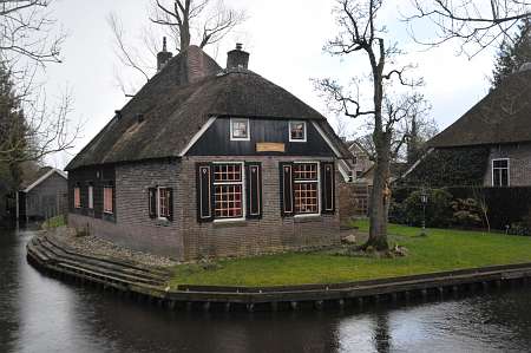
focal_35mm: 39
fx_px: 575
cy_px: 176
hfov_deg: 49.6
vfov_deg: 34.1
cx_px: 266
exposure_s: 1/500
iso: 320
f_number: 4
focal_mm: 26
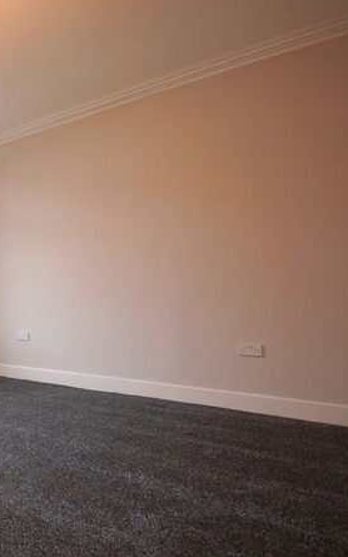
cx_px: -20
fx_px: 364
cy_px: 278
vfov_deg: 74.8
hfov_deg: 42.1
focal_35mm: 24
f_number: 4
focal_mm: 10
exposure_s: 1/20
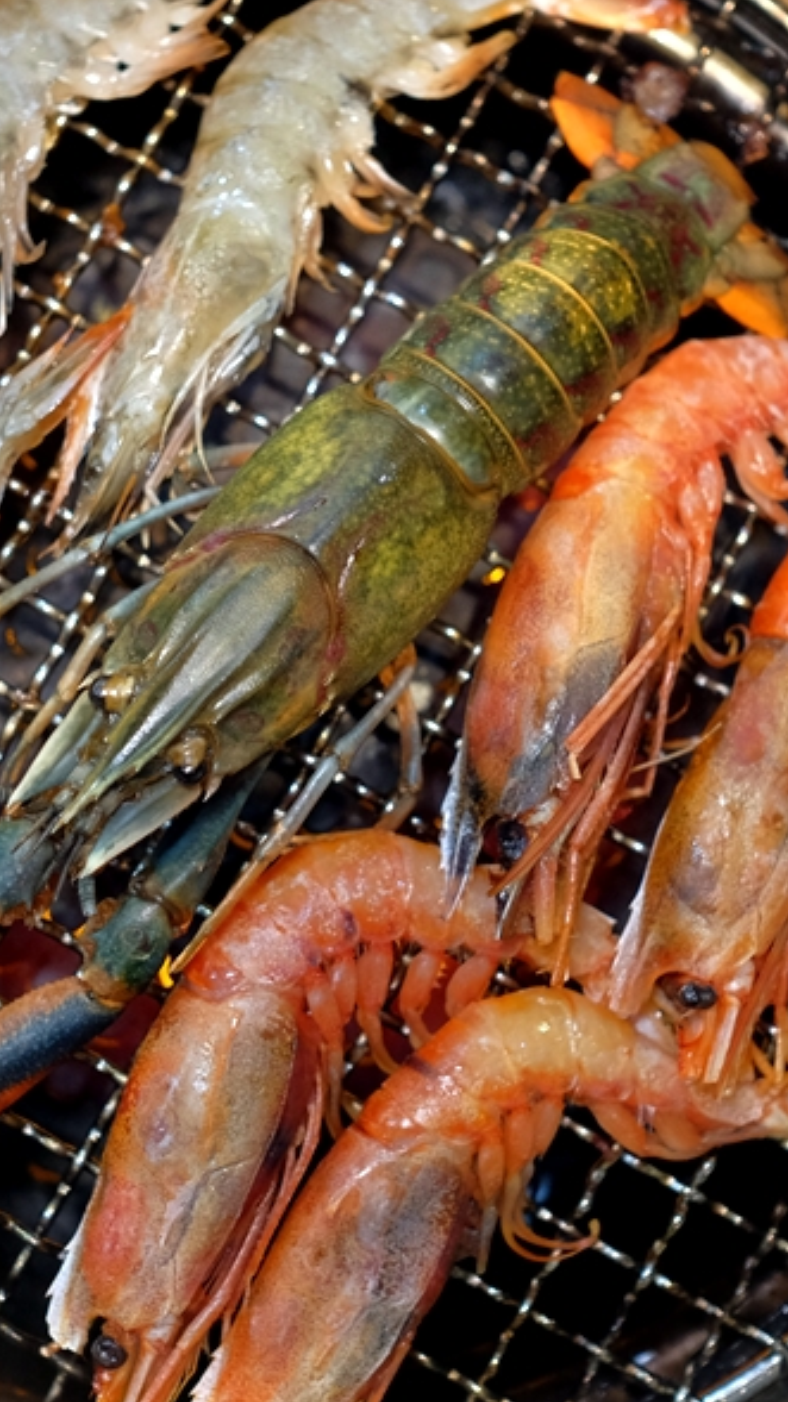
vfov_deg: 37.2
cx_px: 269
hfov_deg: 21.4
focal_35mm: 56
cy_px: 690
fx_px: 2082
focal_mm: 23
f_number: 2.5
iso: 1600
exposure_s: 1/110
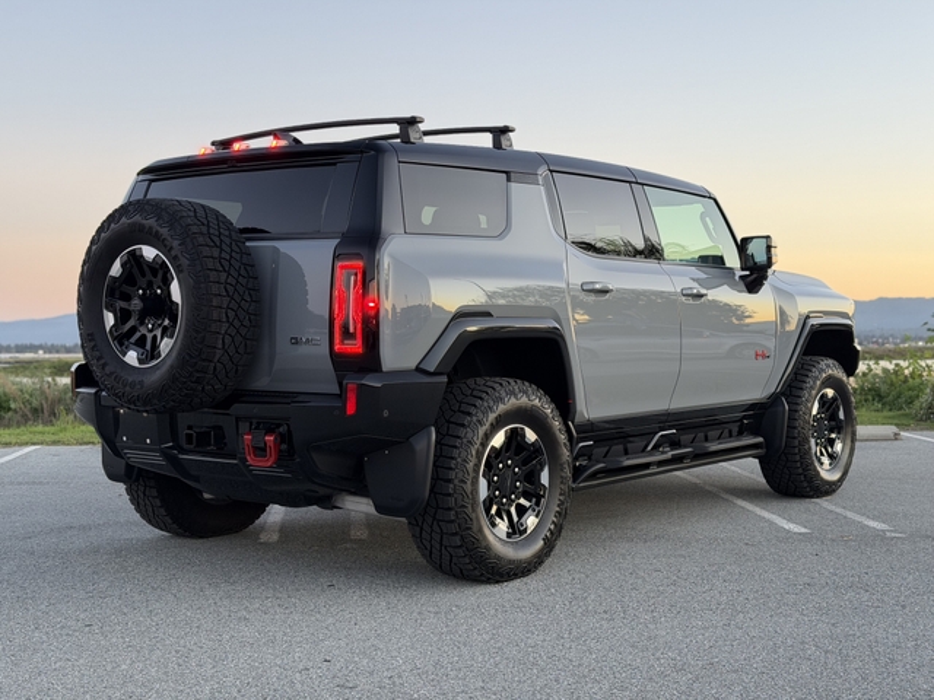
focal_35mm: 48
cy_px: 350
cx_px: 467
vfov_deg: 30.3
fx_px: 1295
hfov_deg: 39.7
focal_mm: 6.76
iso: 160
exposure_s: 1/60
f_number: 1.78
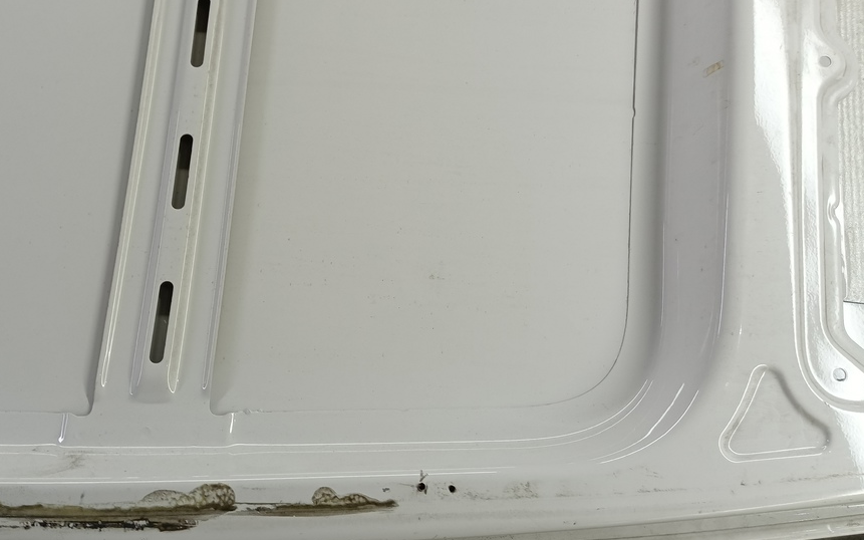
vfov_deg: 43.1
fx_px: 683
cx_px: 362
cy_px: 279
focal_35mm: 29
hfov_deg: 64.3
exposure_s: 1/100
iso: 124
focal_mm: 4.11
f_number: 1.6
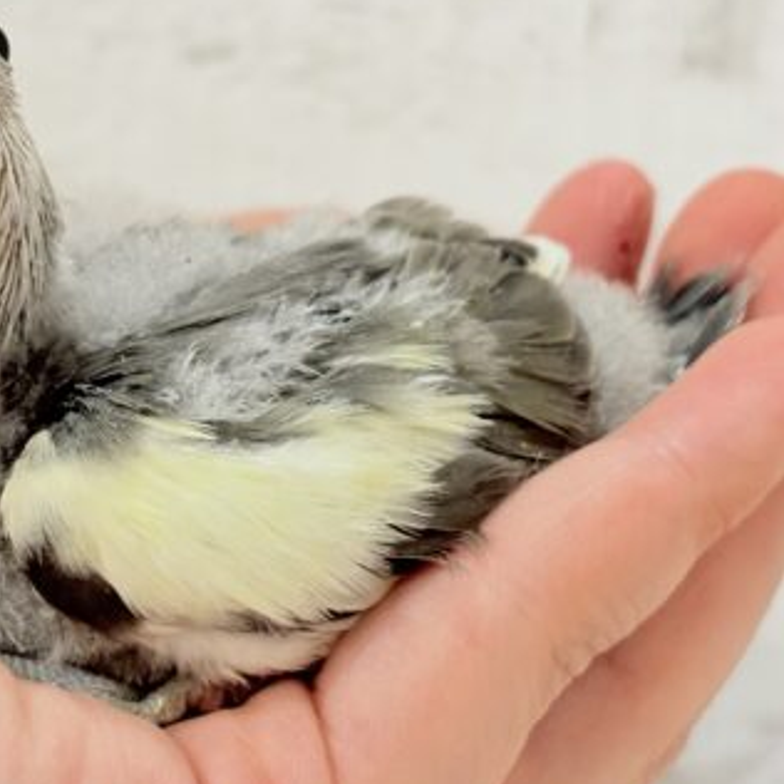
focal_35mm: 93
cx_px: 270
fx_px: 2383
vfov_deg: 18.6
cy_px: 263
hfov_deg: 18.6
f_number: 1.6
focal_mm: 5.96
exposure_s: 1/100
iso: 100
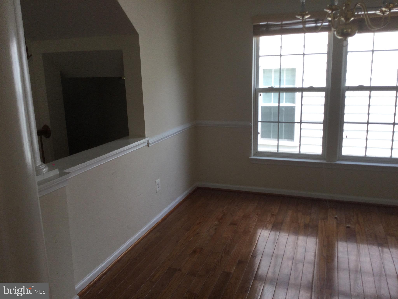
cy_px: 150
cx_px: 199
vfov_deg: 45.4
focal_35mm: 31
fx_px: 356
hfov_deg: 58.4
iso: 32
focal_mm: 3.3
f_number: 2.4
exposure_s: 1/120
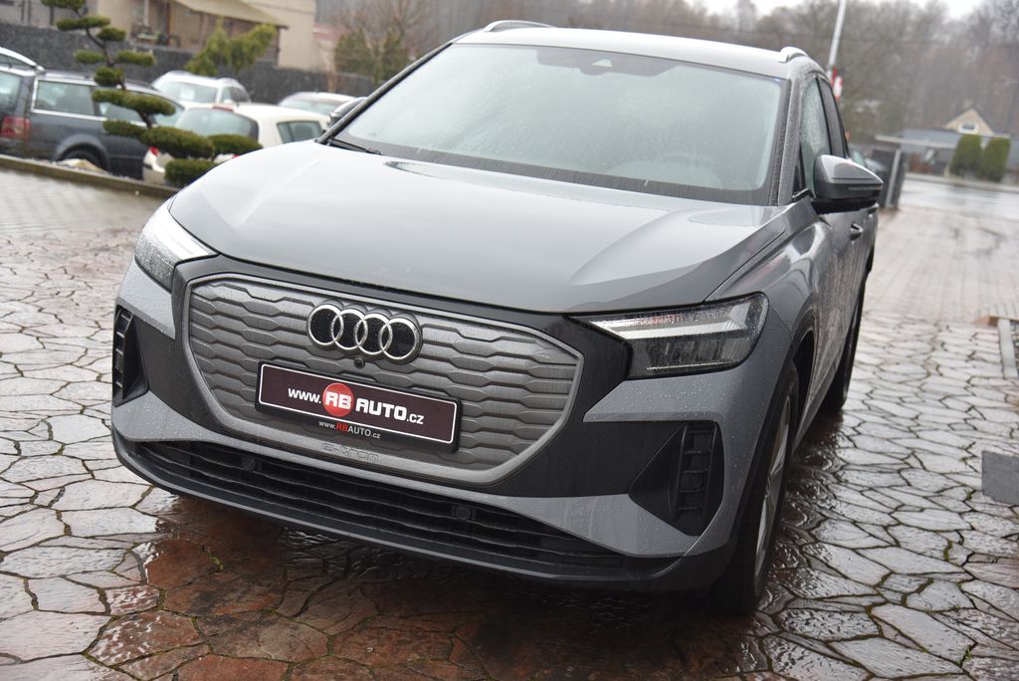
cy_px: 340
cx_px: 510
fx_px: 1303
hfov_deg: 42.7
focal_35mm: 46
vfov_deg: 29.3
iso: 500
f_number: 4
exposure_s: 1/60
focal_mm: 46
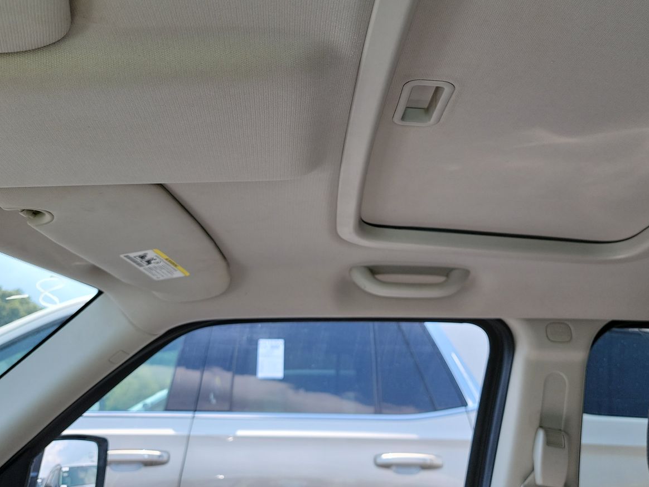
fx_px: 619
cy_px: 153
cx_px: 357
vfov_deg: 42.2
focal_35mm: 33
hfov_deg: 55.3
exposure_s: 1/168
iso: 50
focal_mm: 6.7
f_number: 1.8
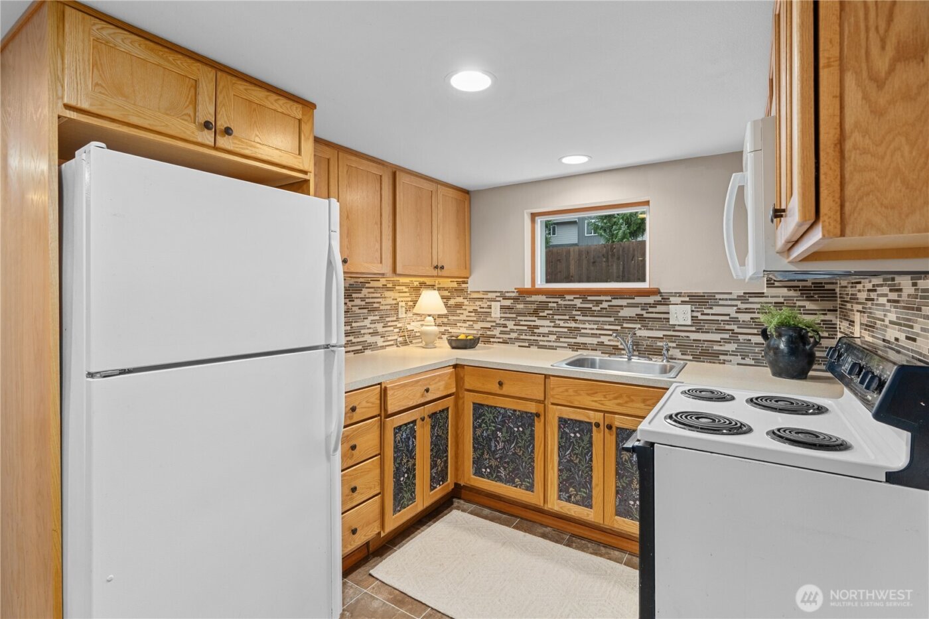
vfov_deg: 73.7
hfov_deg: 96.7
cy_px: 310
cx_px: 464
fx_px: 413
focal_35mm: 16
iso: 640
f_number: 9
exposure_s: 1/1.67
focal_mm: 16
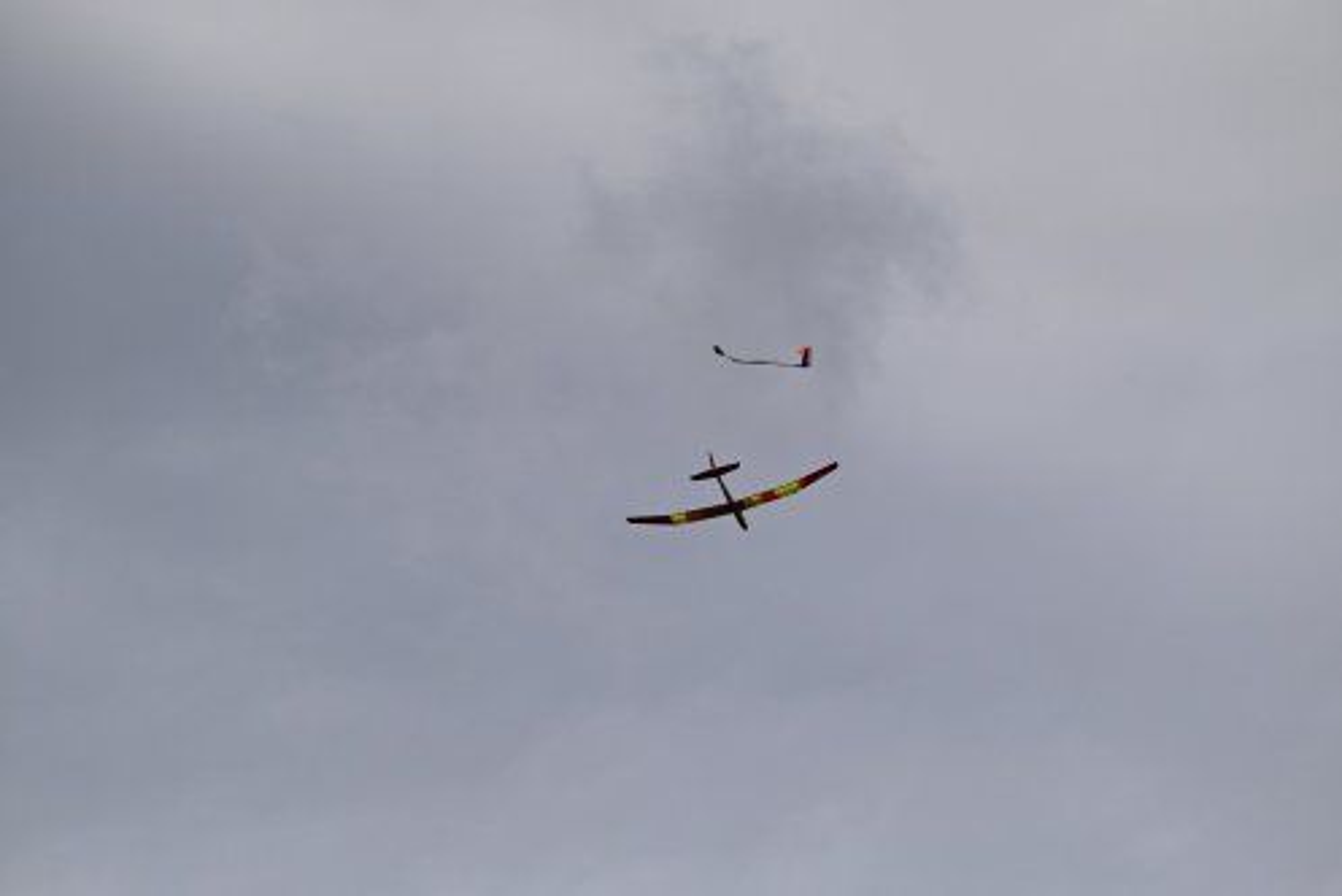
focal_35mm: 220
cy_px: 448
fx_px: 8206
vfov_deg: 6.3
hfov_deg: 9.3
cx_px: 671
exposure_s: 1/5000
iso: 640
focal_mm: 220
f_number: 10
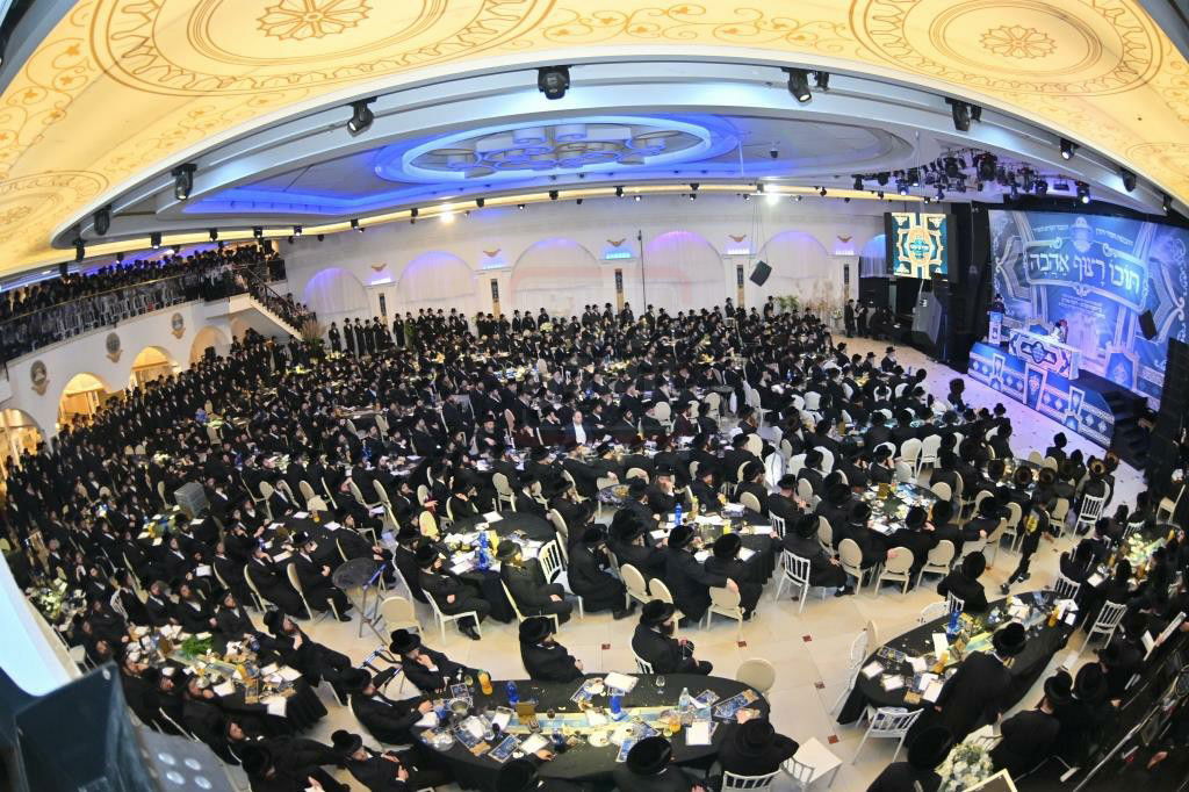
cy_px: 396
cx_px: 594
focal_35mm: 15
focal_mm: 10.5
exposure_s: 1/160
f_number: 2.8
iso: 640
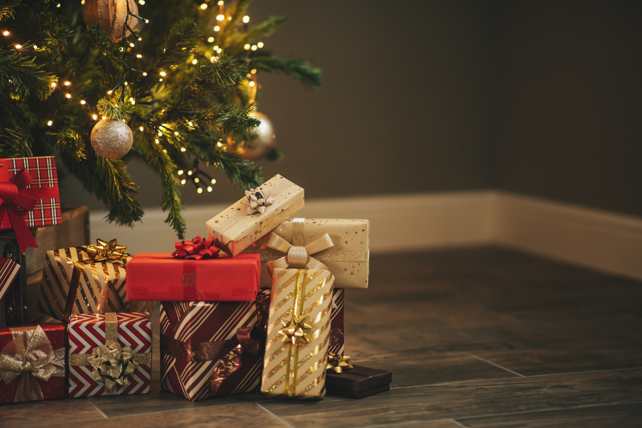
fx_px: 1510
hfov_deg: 24.0
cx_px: 321
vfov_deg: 16.1
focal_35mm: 85
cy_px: 214
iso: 500
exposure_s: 1/125
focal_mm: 84.7
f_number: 1.8
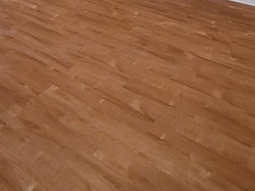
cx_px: 56
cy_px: -88
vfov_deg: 26.5
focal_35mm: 41
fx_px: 302
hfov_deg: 43.9
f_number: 2.2
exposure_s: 1/40
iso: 320
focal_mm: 2.2
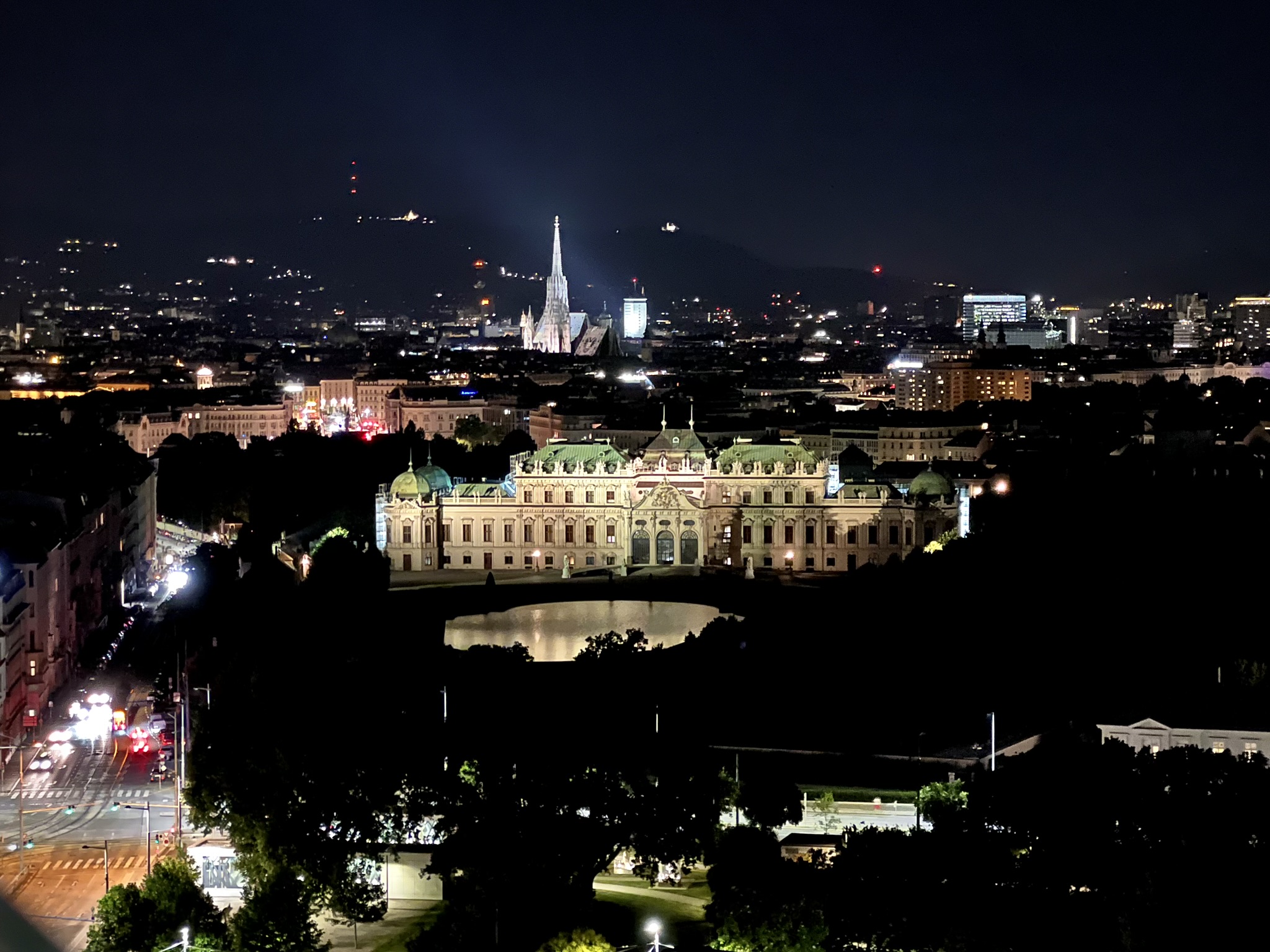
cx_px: 635
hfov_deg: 25.3
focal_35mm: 77
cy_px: 476
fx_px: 2825
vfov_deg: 19.1
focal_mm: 9
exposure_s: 1/2
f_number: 2.8
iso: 500
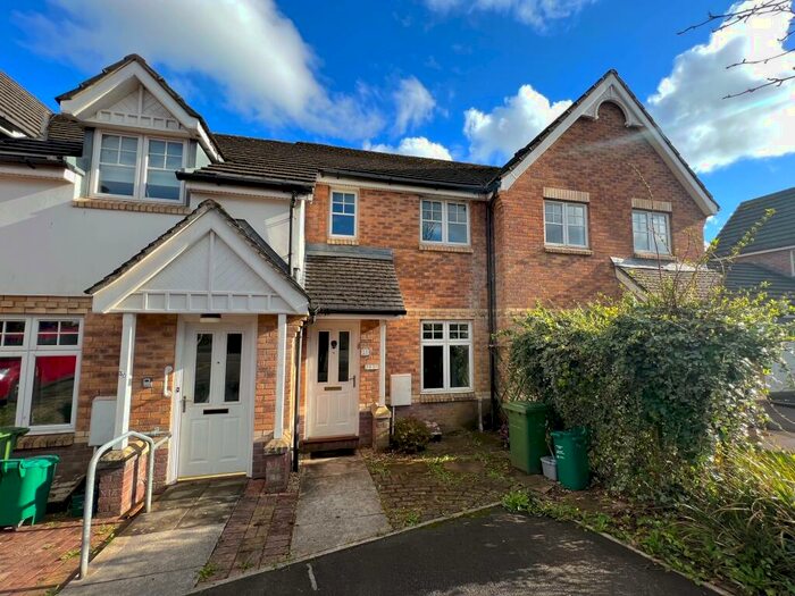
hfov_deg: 106.2
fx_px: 299
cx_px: 398
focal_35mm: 13
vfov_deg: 89.9
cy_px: 298
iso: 32
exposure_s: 1/585
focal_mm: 1.57
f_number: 1.8
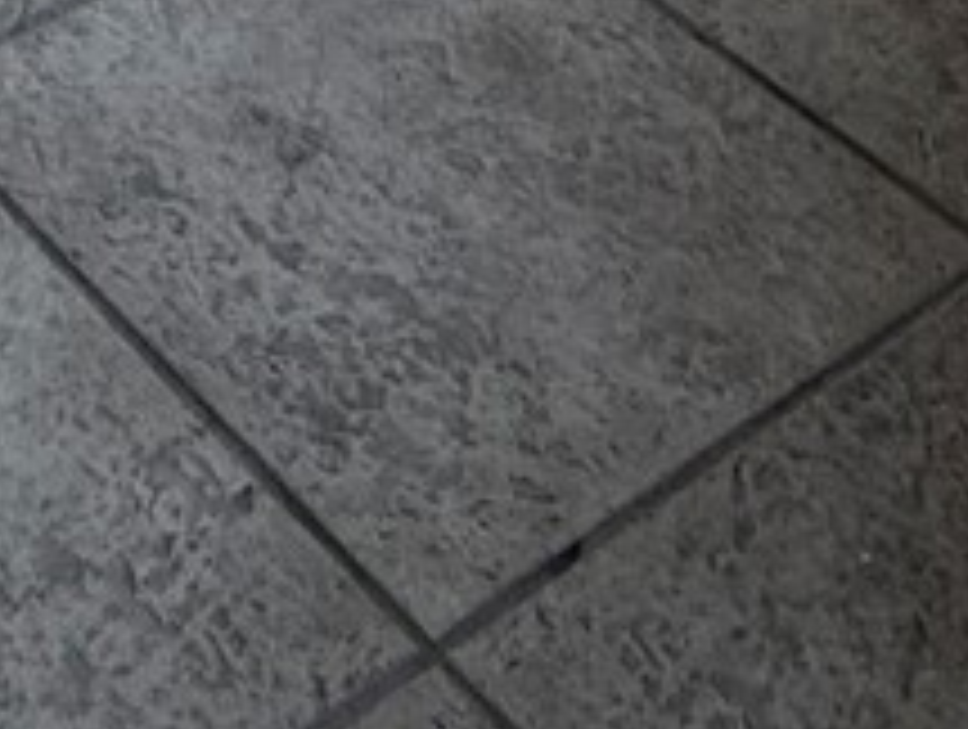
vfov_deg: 10.5
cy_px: -1390
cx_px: -180
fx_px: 2913
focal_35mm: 104
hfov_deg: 18.0
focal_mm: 2.22
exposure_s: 1/99
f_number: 2.2
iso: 50
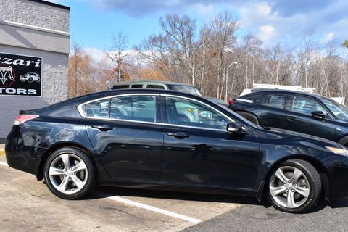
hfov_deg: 53.1
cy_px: 120
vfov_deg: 36.9
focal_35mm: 36
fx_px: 348
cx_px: 175
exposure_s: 1/400
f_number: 11
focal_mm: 18
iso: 400
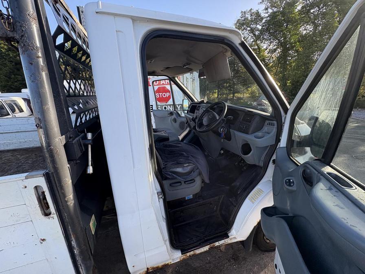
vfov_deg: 85.7
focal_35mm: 14
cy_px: 137
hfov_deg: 102.1
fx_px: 148
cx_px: 182
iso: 64
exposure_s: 1/279
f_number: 2.2
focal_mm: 2.22
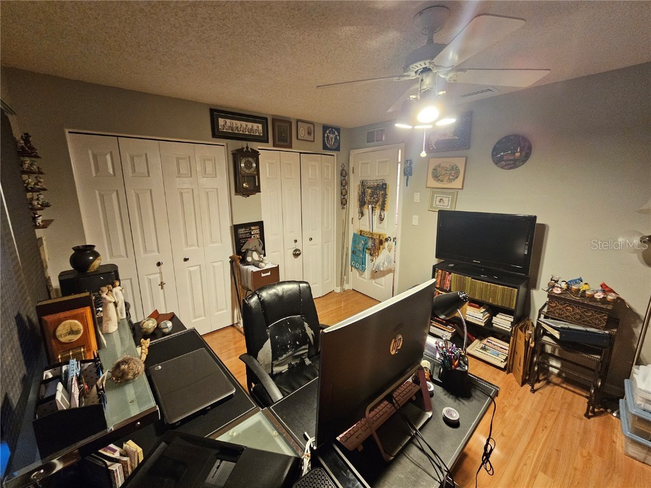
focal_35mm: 13
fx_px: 244
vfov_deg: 89.9
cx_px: 326
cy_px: 244
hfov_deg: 106.2
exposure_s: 1/30
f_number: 2.2
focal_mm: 2.2
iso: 500
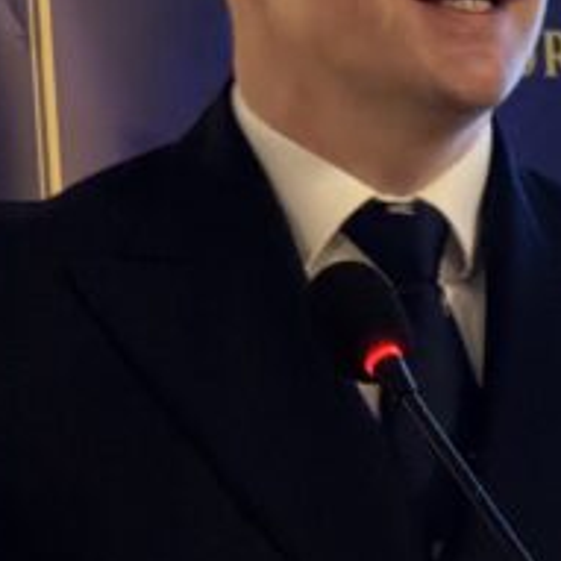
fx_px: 4180
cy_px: 482
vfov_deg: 7.7
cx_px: 476
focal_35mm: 228
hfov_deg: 7.7
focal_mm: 6.76
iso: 100
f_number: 1.78
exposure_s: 1/60
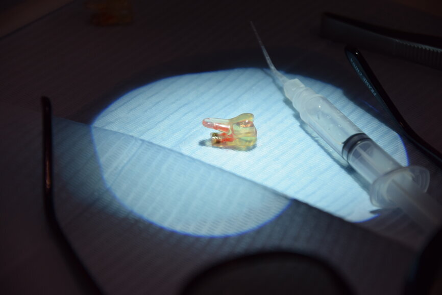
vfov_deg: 8.7
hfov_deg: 13.0
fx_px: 1933
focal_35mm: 158
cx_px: 221
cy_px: 148
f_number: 5.6
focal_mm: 105
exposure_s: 1/125
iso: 400
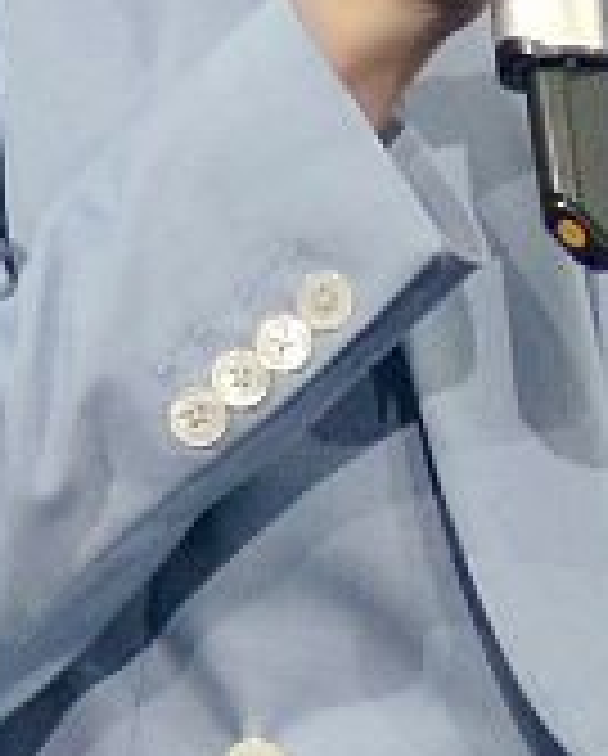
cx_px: 1202
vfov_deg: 1.2
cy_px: -230
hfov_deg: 1.0
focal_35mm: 1606
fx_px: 36026
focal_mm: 160
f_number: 5.6
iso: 1600
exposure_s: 1/100
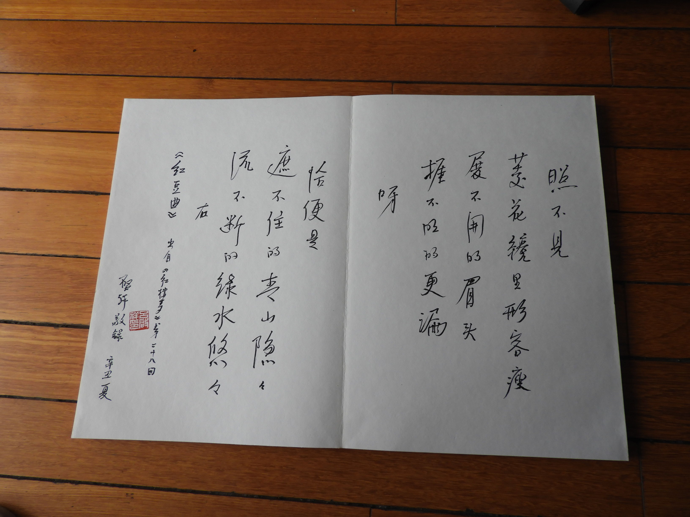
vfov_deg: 56.8
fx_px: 478
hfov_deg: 71.6
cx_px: 345
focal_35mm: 24
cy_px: 258
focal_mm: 4.3
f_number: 3.3
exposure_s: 1/250
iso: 100
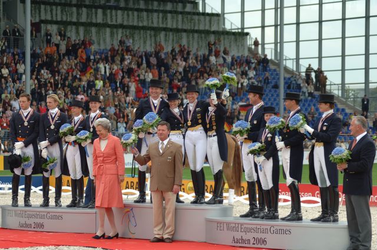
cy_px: 125
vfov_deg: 8.7
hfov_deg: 13.1
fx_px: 1647
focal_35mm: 158
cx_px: 188
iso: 200
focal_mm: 105
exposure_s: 1/250
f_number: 5.6
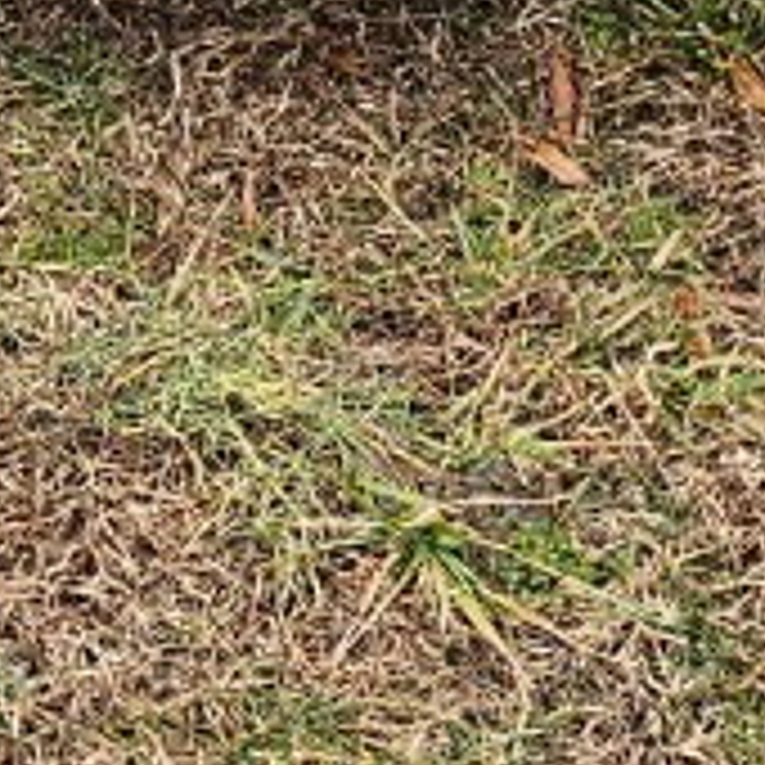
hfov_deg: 10.1
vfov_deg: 8.6
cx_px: 86
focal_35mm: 172
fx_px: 4300
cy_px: -1444
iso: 25
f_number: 1.7
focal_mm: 6.3
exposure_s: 1/180
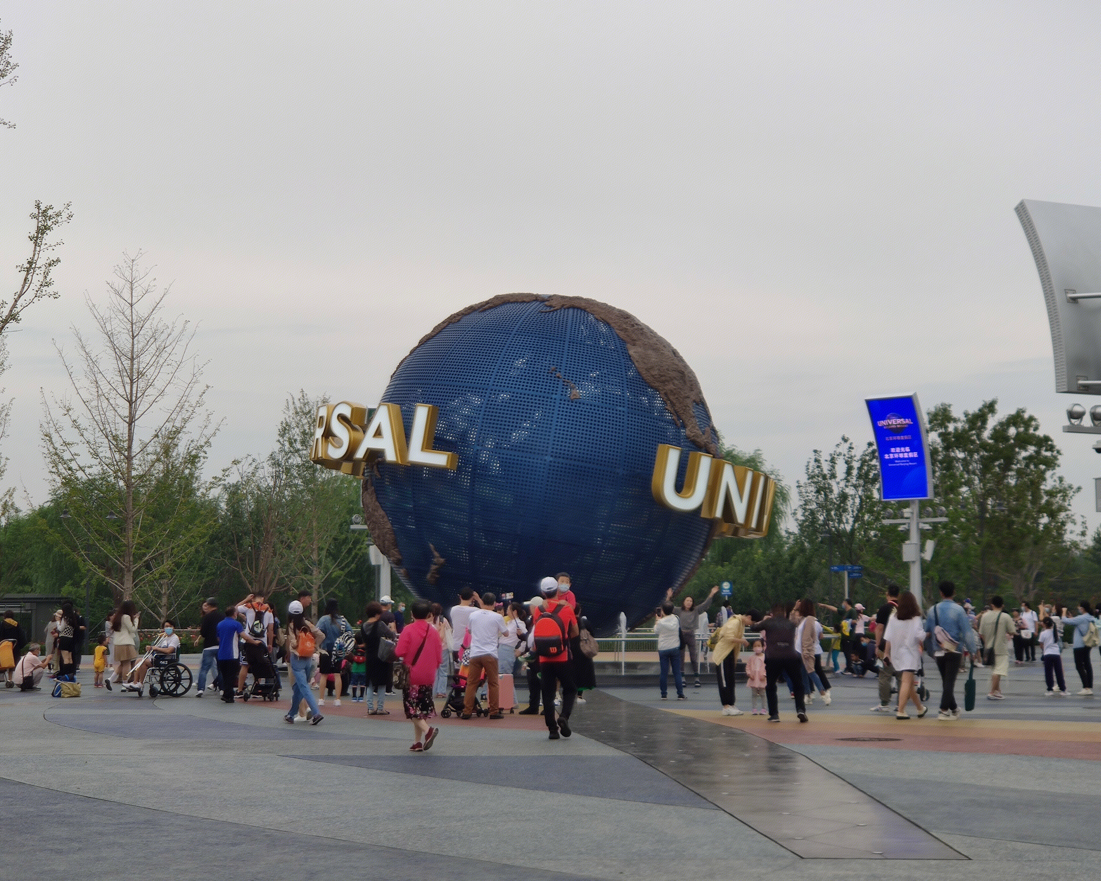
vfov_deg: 24.6
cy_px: 439
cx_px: 511
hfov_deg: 30.5
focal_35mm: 62
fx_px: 2020
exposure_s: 1/516
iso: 100
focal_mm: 6.22
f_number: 2.2
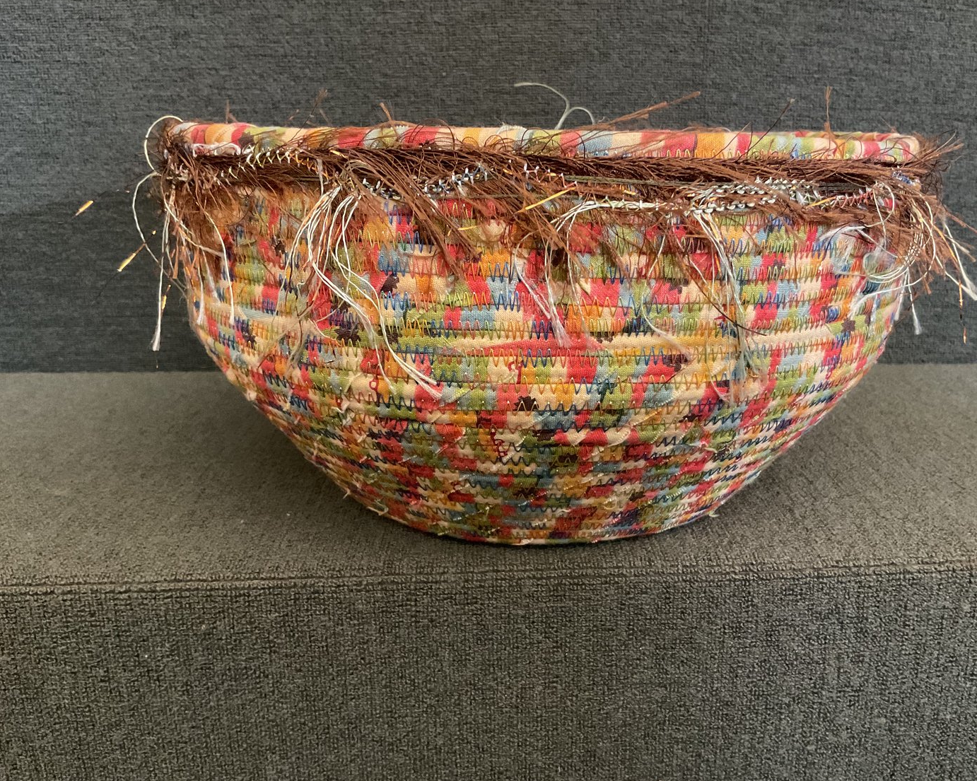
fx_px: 896
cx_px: 533
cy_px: 386
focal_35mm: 31
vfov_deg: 47.1
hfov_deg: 57.1
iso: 500
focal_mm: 3
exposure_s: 1/30
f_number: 1.8
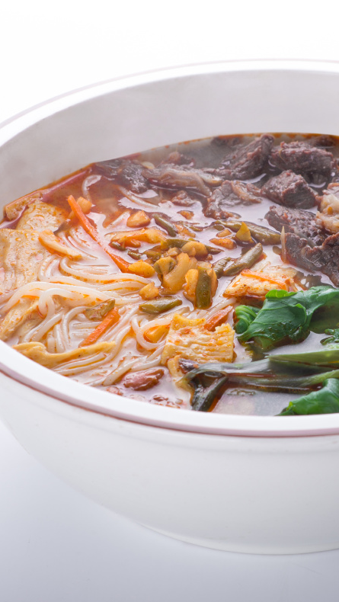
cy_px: 301
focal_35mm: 155
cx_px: 243
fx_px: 2471
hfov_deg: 7.8
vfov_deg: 13.9
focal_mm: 65
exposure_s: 1/160
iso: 100
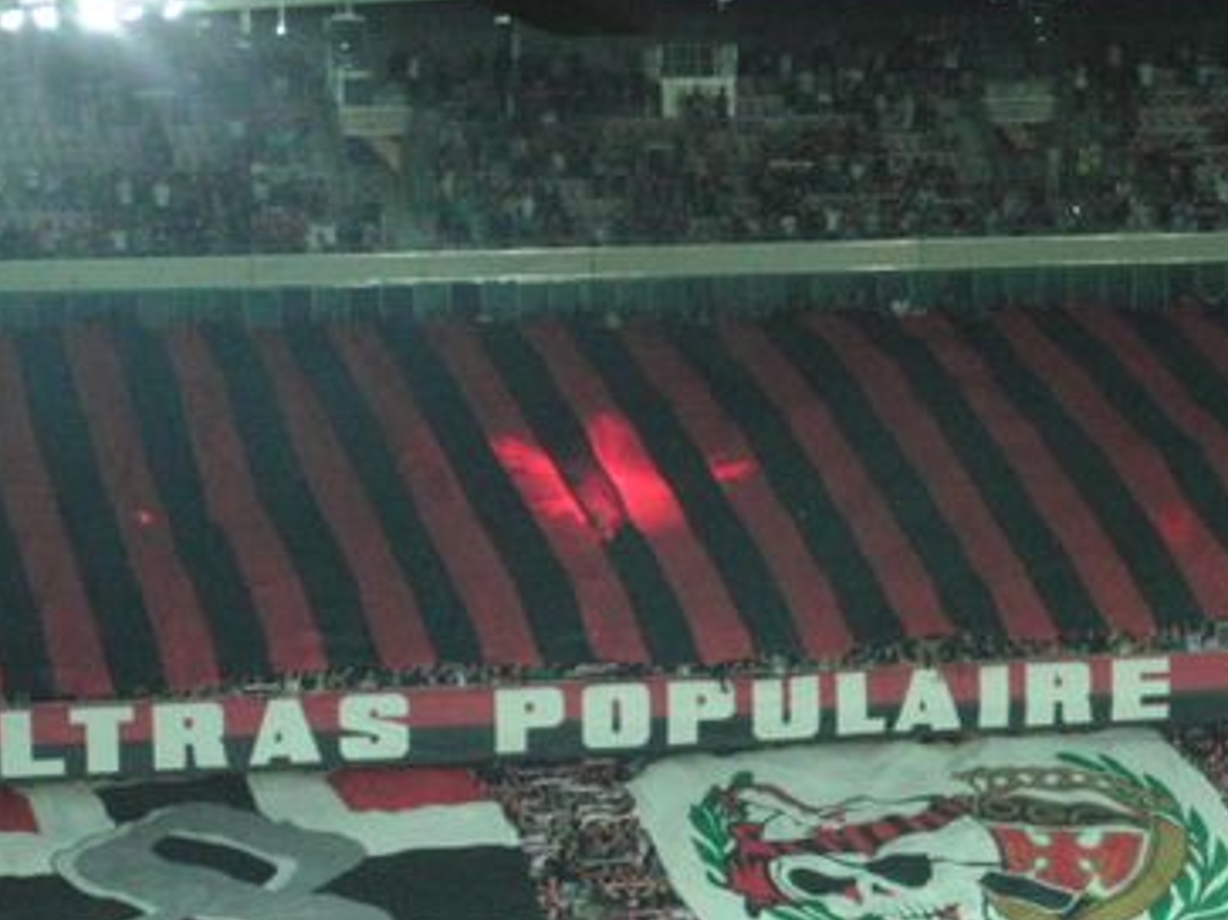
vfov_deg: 8.3
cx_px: 890
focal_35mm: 179
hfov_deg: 11.0
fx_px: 6348
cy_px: 682
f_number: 4.2
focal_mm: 19.8
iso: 800
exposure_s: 1/100
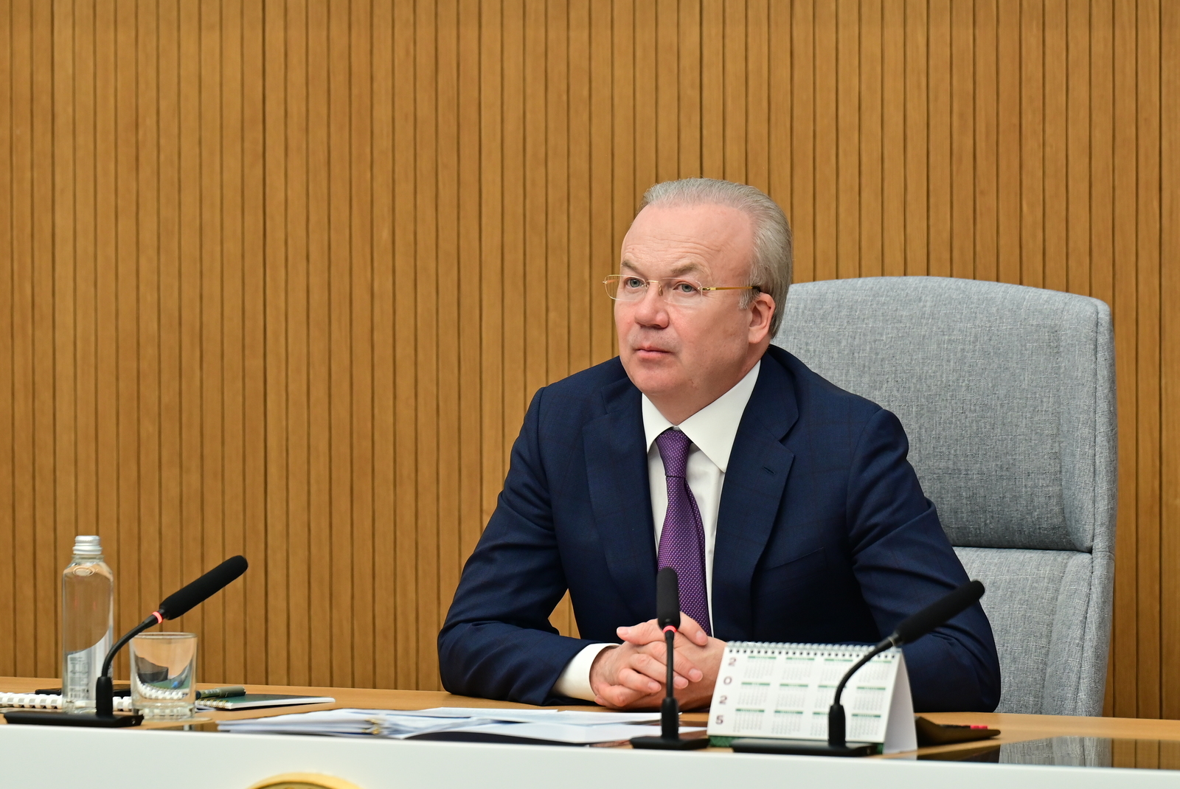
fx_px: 9842
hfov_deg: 6.9
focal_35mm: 300
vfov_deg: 4.6
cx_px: 590
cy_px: 394
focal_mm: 200
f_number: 4
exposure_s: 1/125
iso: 800
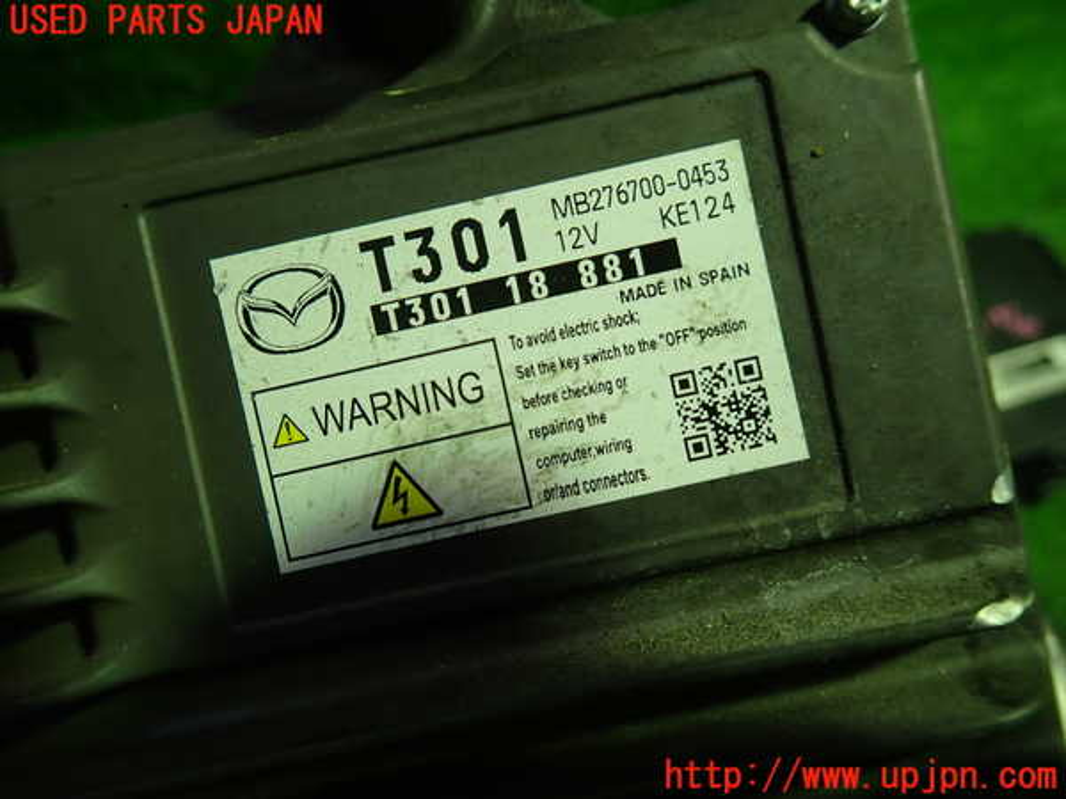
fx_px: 770
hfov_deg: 69.4
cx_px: 533
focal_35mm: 25
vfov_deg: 54.9
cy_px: 400
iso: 200
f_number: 2
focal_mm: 4.5
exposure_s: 1/60
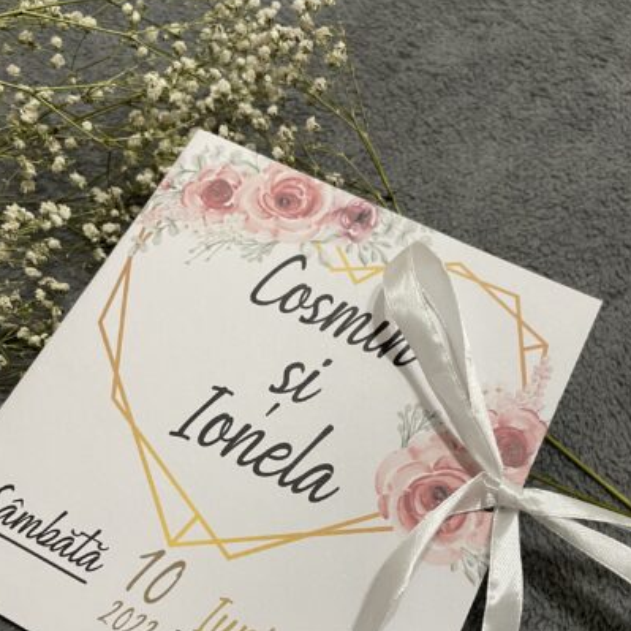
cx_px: 307
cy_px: 433
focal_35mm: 33
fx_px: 681
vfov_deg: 48.7
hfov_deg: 49.7
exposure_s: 1/50
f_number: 1.6
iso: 100
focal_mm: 4.2
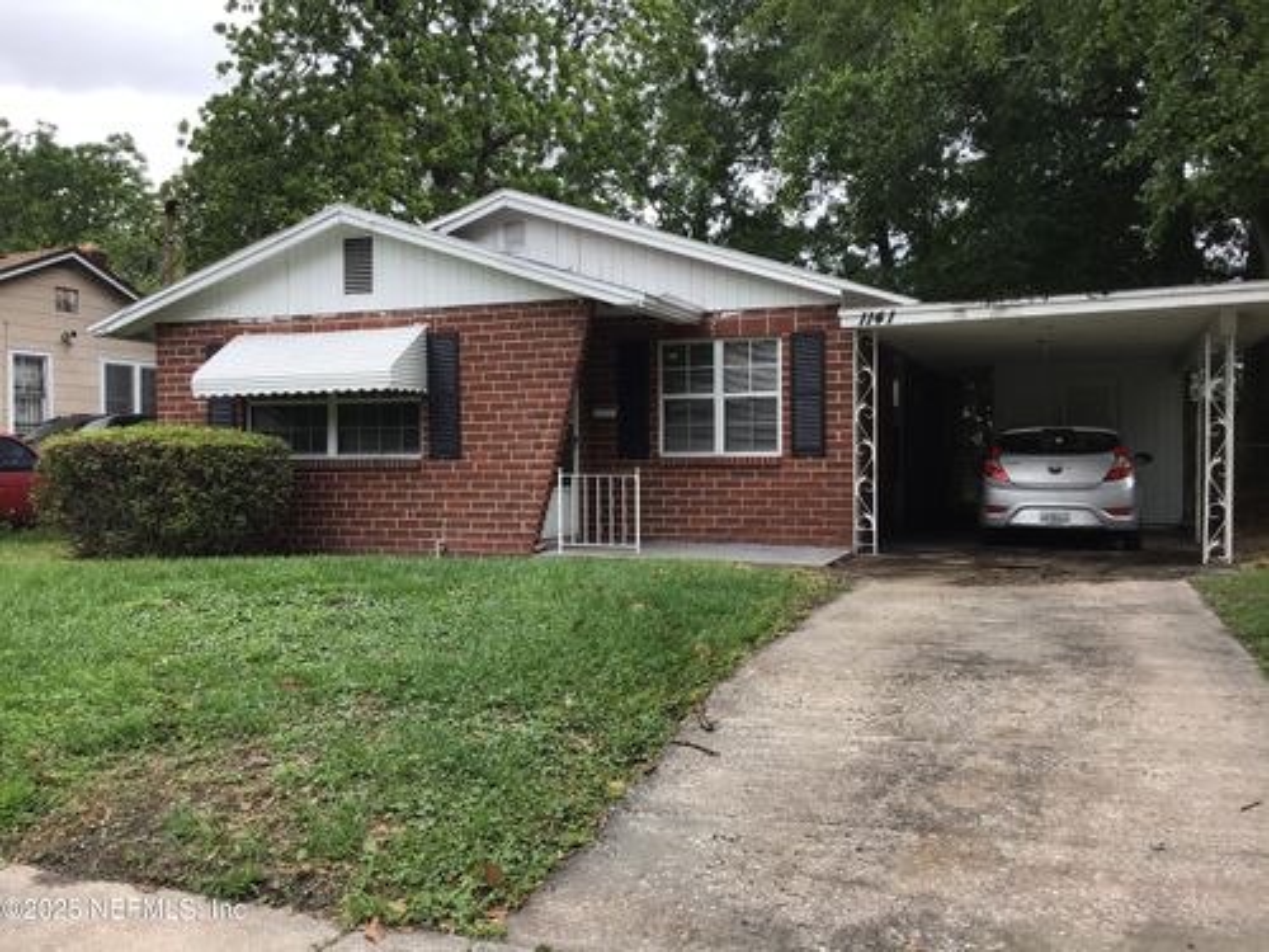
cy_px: 476
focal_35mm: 31
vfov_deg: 45.4
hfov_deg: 58.4
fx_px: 1136
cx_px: 634
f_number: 2.4
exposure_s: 1/357
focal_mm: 3.3
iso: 25
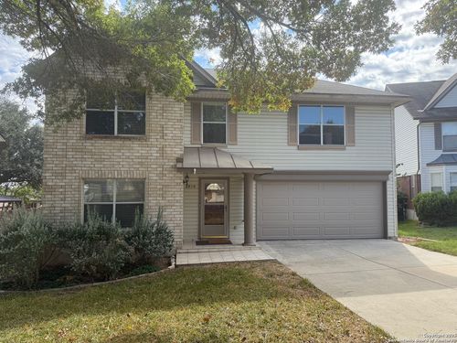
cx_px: 228
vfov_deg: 56.8
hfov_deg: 71.6
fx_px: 317
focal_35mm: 24
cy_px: 172
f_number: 1.78
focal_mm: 6.76
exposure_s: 1/1522
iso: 100
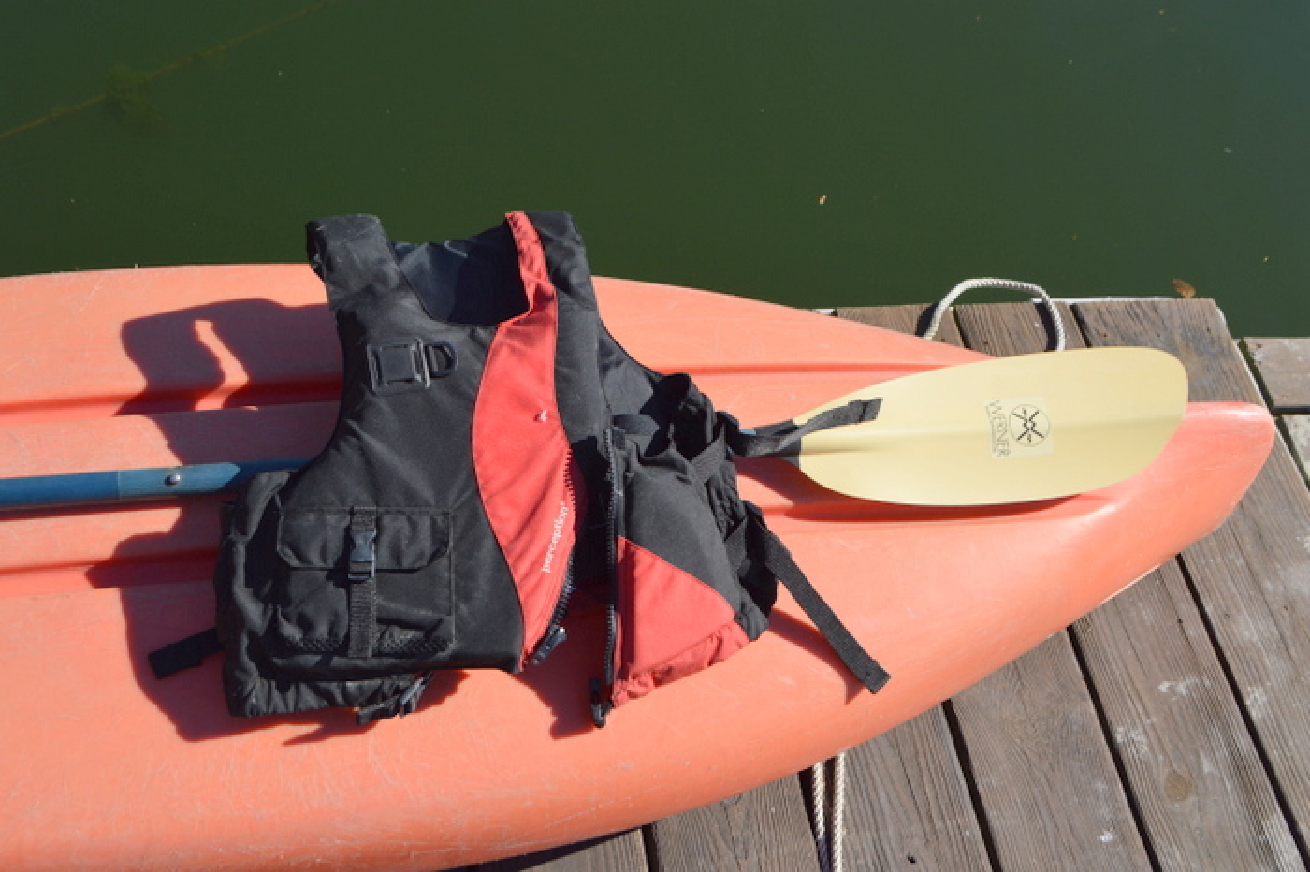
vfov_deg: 34.2
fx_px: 1418
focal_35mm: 39
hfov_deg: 49.6
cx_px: 655
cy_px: 436
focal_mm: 26
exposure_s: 1/320
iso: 100
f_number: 8
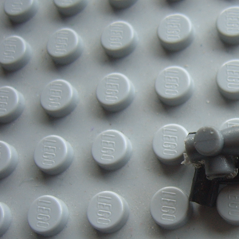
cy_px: 158
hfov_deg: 23.1
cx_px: 250
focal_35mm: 71
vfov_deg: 24.2
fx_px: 555
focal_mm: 5.8
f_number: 2.8
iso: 50
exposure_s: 1/30
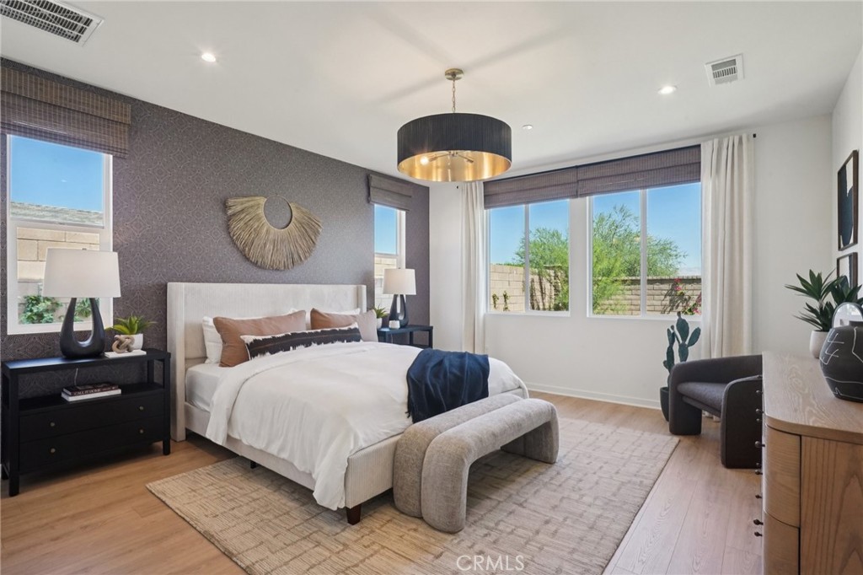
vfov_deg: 70.4
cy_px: 288
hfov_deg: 93.3
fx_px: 407
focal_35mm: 17
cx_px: 432
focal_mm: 17
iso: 3200
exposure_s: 1/90
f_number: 16
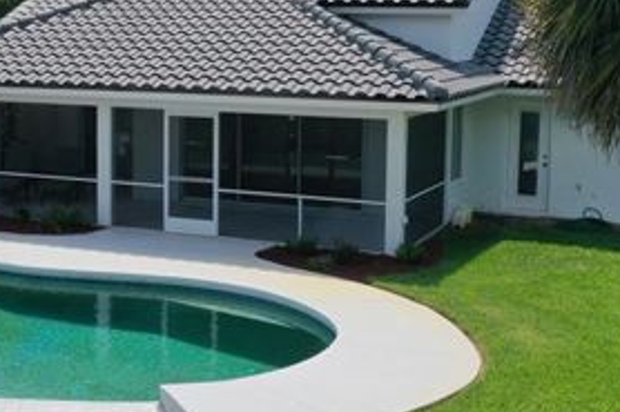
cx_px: 77
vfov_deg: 19.1
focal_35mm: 71
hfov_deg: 27.6
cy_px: 121
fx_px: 1222
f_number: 6.3
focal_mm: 10.26
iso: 100
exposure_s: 1/500
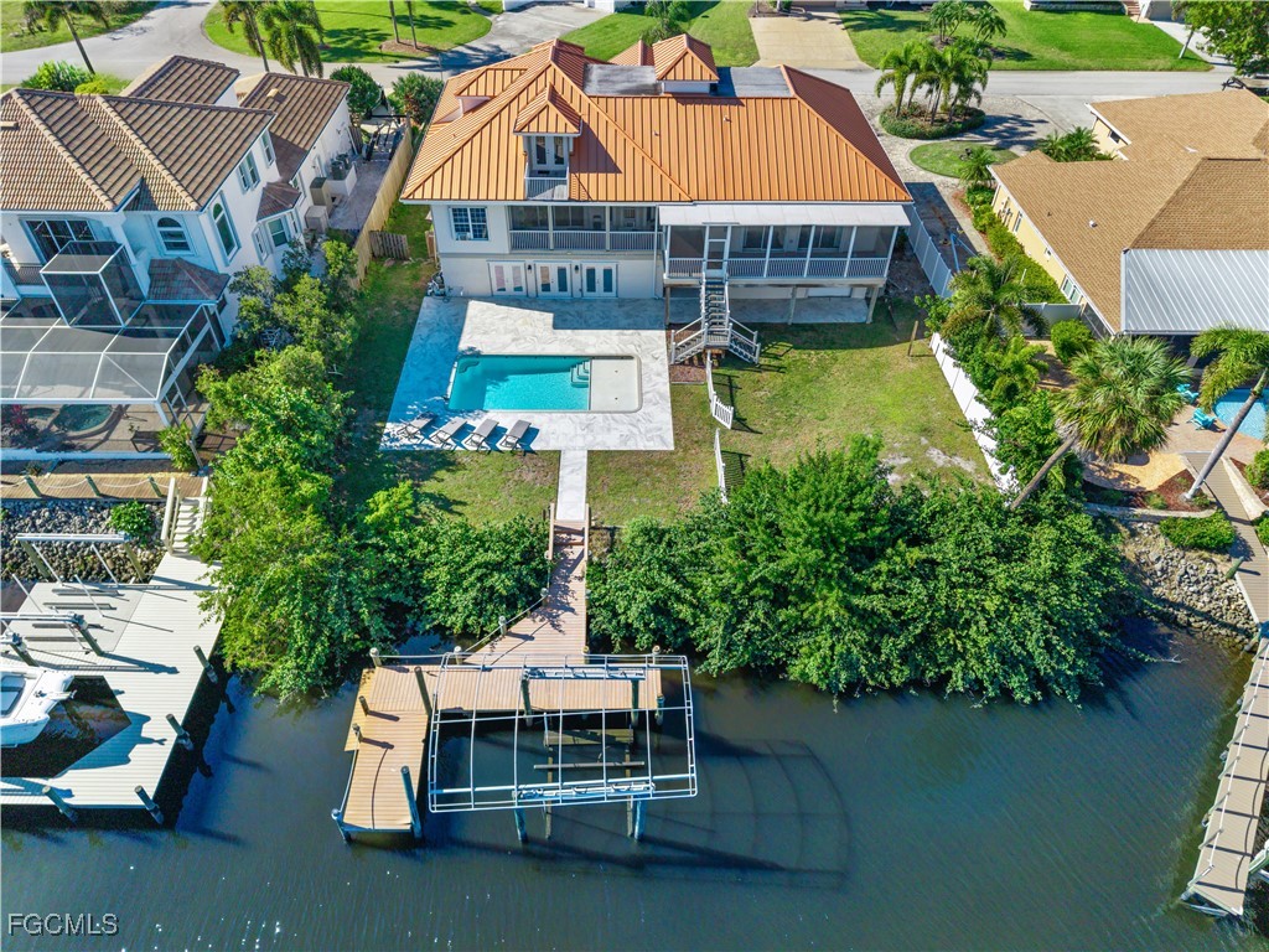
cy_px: 476
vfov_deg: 56.8
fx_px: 880
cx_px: 634
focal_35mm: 24
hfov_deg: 71.6
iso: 100
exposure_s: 1/400
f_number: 1.8
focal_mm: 8.67
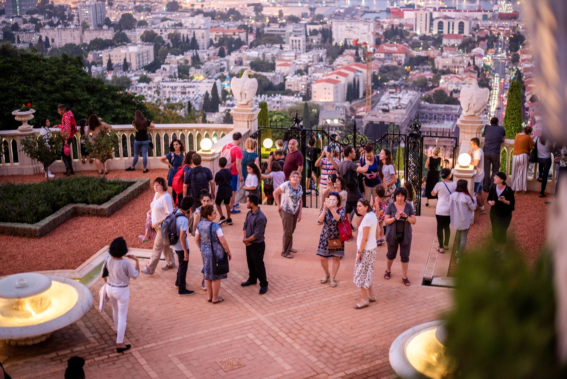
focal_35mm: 50
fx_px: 788
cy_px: 190
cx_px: 284
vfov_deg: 27.0
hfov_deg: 39.6
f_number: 1.8
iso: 1000
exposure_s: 1/100
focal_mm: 50
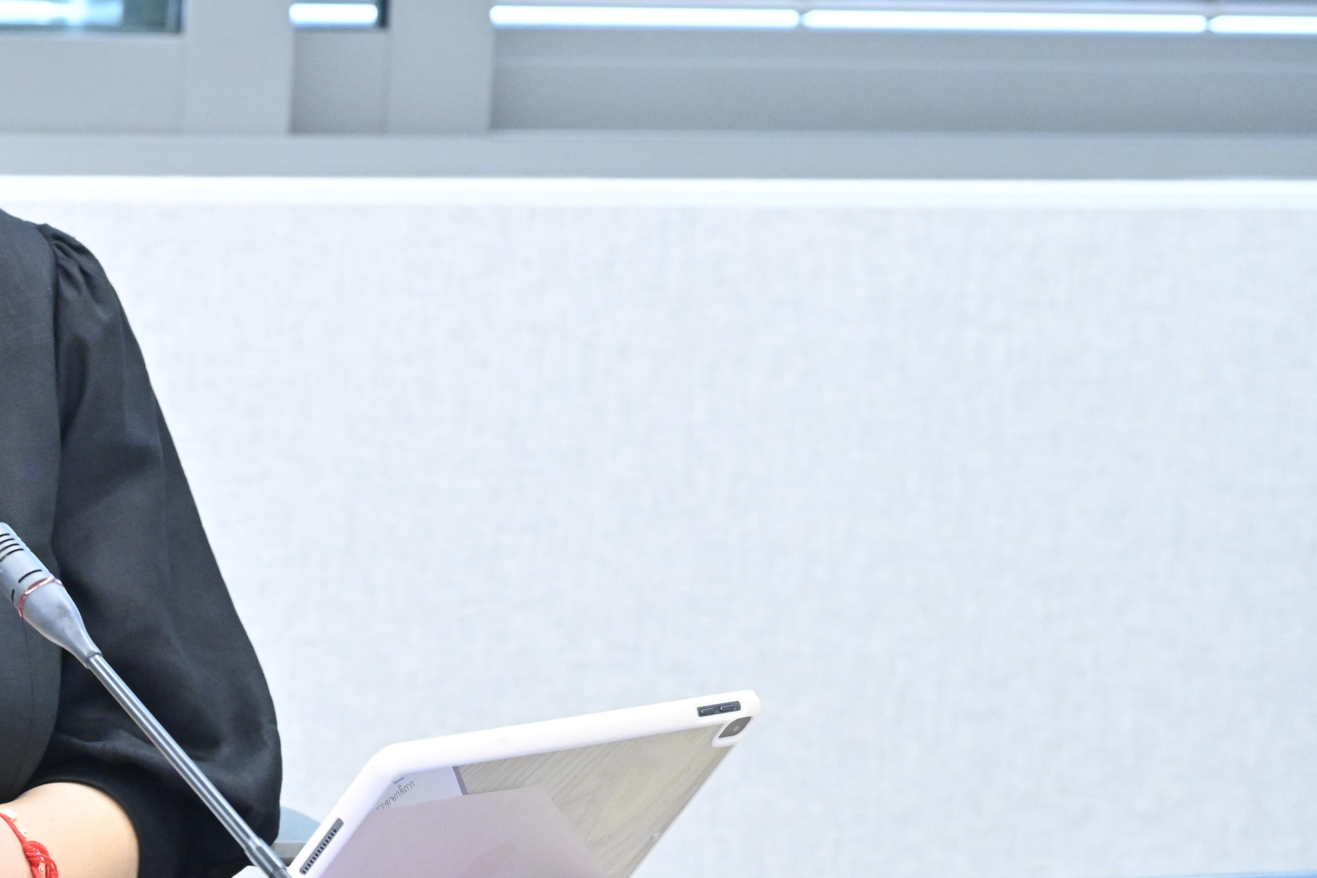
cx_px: -272
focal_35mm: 178
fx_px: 6511
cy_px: 186
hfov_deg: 11.3
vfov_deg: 7.7
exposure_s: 1/125
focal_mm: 73
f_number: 4.5
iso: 3200
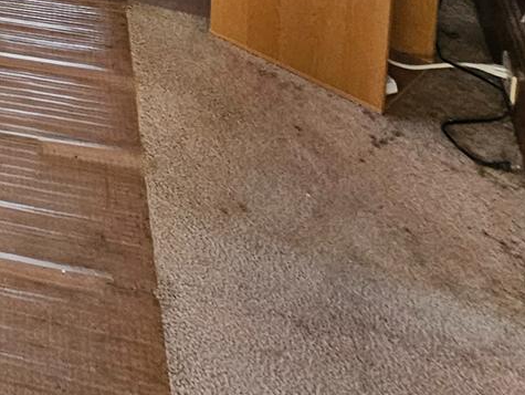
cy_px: -349
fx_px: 850
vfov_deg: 18.9
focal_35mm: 56
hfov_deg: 26.0
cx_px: -249
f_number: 2.2
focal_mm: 2.2
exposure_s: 1/30
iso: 320
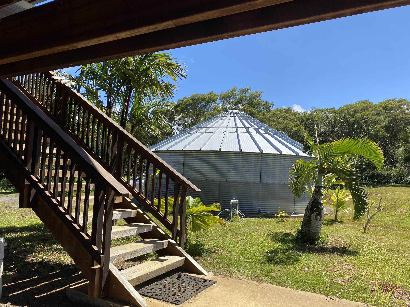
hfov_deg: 67.3
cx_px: 205
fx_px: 308
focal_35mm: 26
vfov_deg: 53.1
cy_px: 154
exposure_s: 1/1754
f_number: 1.8
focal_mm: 4.25
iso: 32
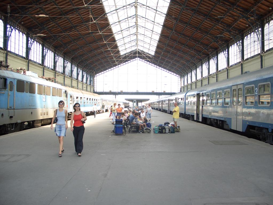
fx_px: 260
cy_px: 102
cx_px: 136
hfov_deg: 55.4
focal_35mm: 33
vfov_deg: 42.9
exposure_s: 1/60
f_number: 2.8
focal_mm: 7.1
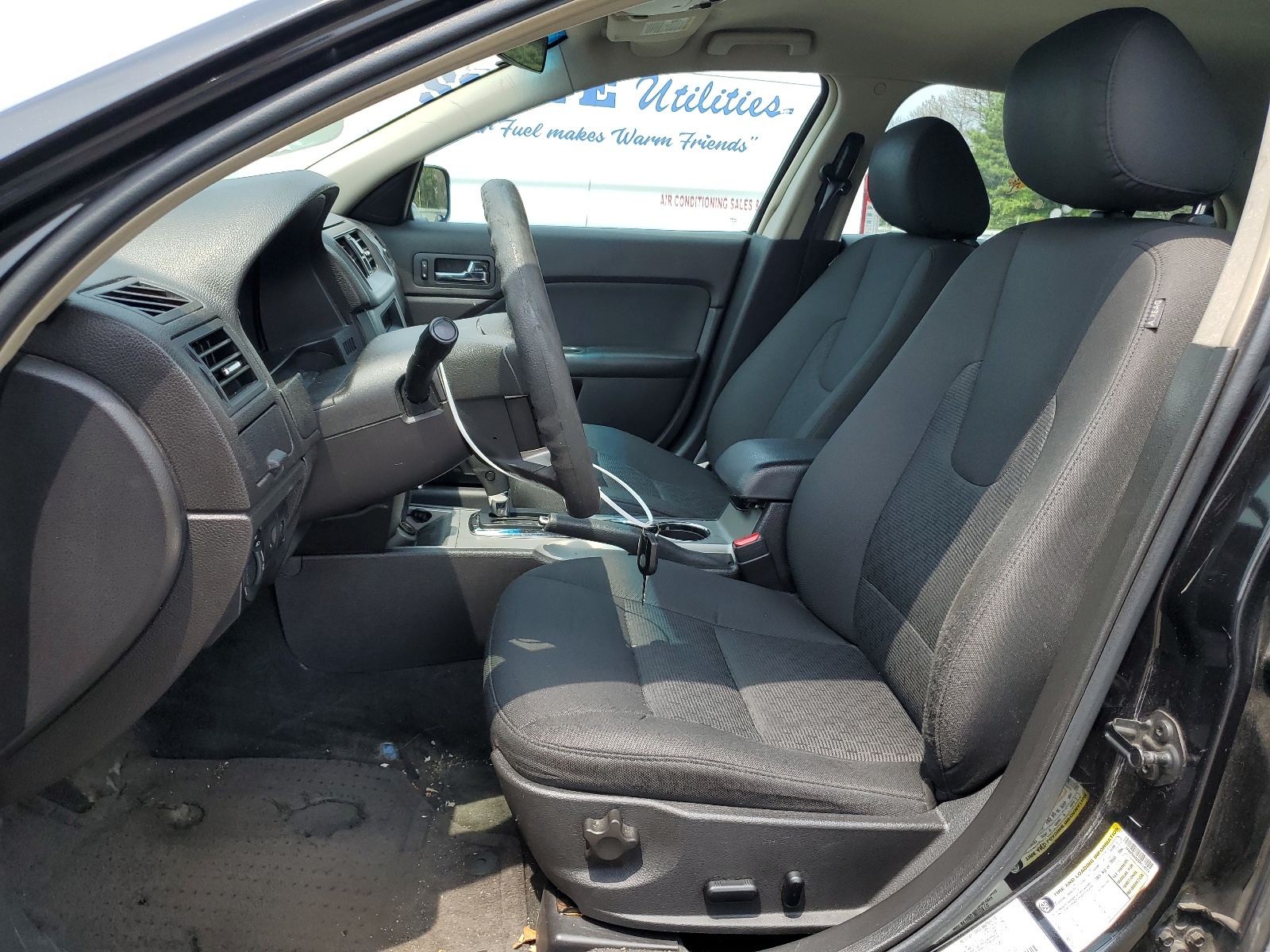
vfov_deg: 53.1
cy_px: 476
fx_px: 954
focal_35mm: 26
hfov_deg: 67.3
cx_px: 635
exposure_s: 1/1000
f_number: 1.5
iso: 50
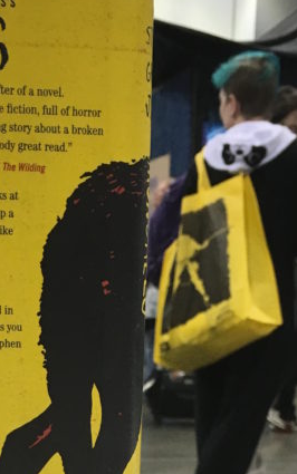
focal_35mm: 74
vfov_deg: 26.0
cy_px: 502
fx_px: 957
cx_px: 78
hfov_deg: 17.5
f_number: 2.2
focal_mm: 4.15
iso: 40
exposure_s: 1/30
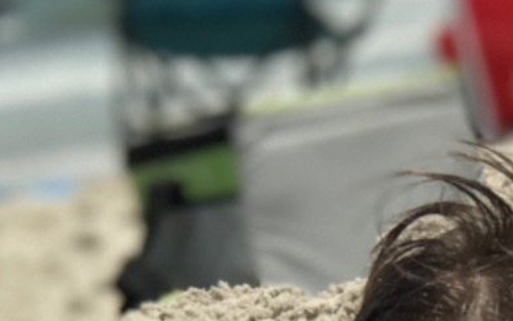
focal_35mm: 311
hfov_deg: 6.7
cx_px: 430
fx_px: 4347
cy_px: 427
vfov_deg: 4.2
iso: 20
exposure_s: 1/1100
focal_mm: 6.6
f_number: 2.8
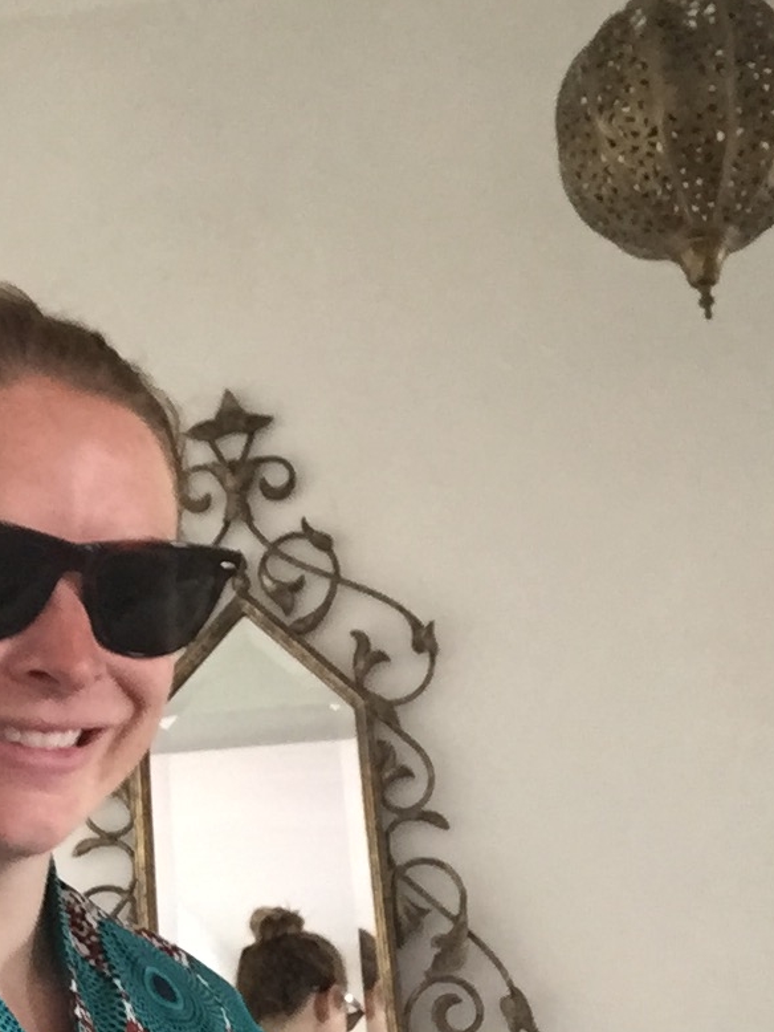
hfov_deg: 28.2
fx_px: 1520
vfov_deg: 37.1
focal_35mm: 51
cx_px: 199
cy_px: 683
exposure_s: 1/25
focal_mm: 2.65
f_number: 2.2
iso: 250
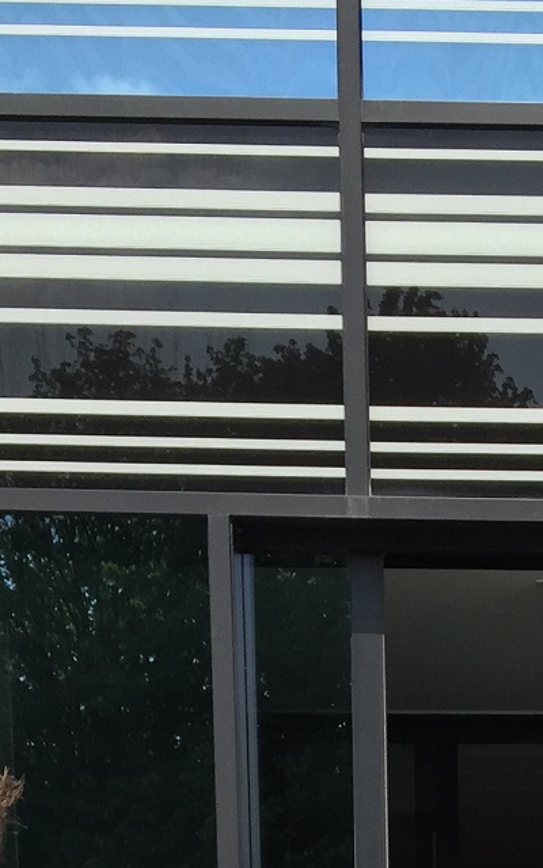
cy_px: 1345
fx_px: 2273
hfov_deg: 13.2
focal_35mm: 96
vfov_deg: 18.8
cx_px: 687
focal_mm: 4.15
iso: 32
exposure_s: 1/1799
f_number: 2.2
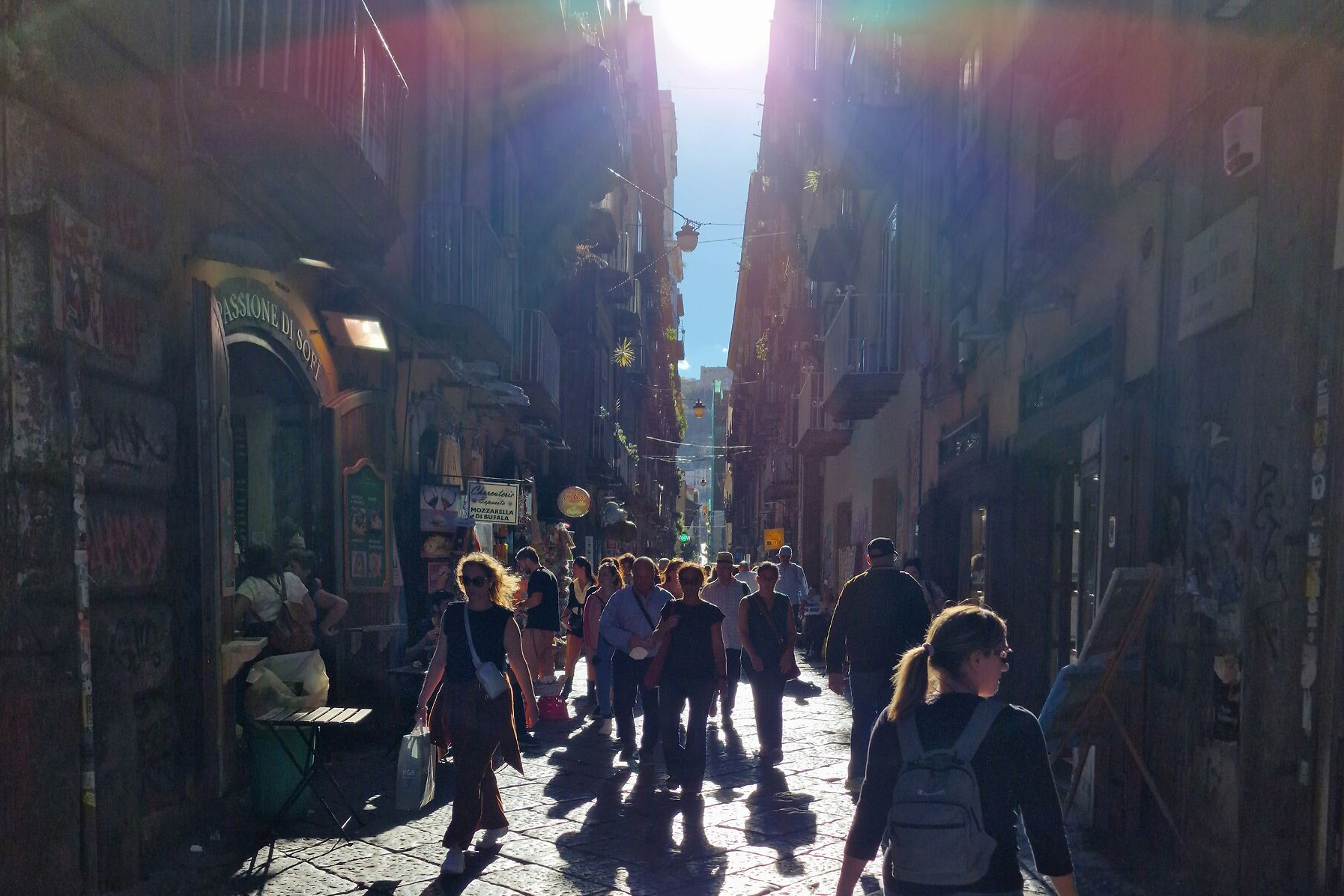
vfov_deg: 40.0
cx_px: 672
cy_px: 665
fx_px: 1195
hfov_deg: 58.7
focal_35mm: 32
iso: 50
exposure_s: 1/2000
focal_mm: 6.4
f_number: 1.8
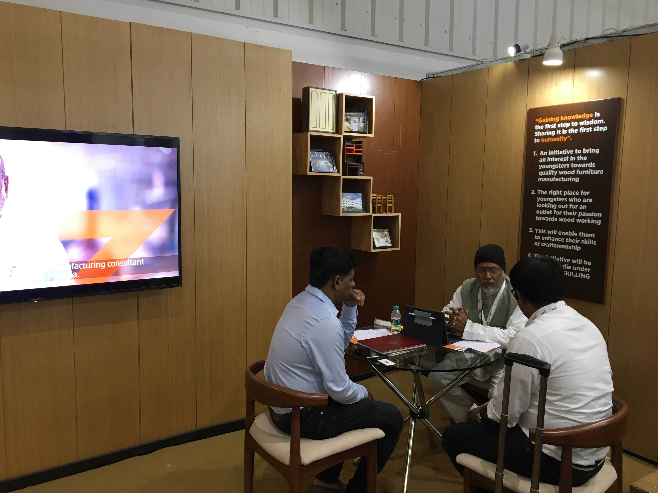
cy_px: 246
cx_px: 329
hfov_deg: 61.7
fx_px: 551
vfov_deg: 48.2
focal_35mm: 29
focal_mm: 4.15
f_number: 2.2
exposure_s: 1/33
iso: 80
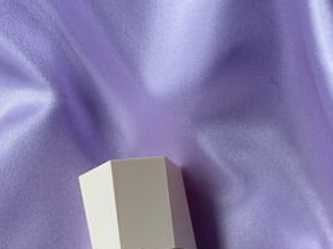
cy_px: 314
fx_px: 539
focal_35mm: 56
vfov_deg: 23.4
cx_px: 248
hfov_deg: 33.7
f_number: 1.5
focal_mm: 5.7
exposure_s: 1/518
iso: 50
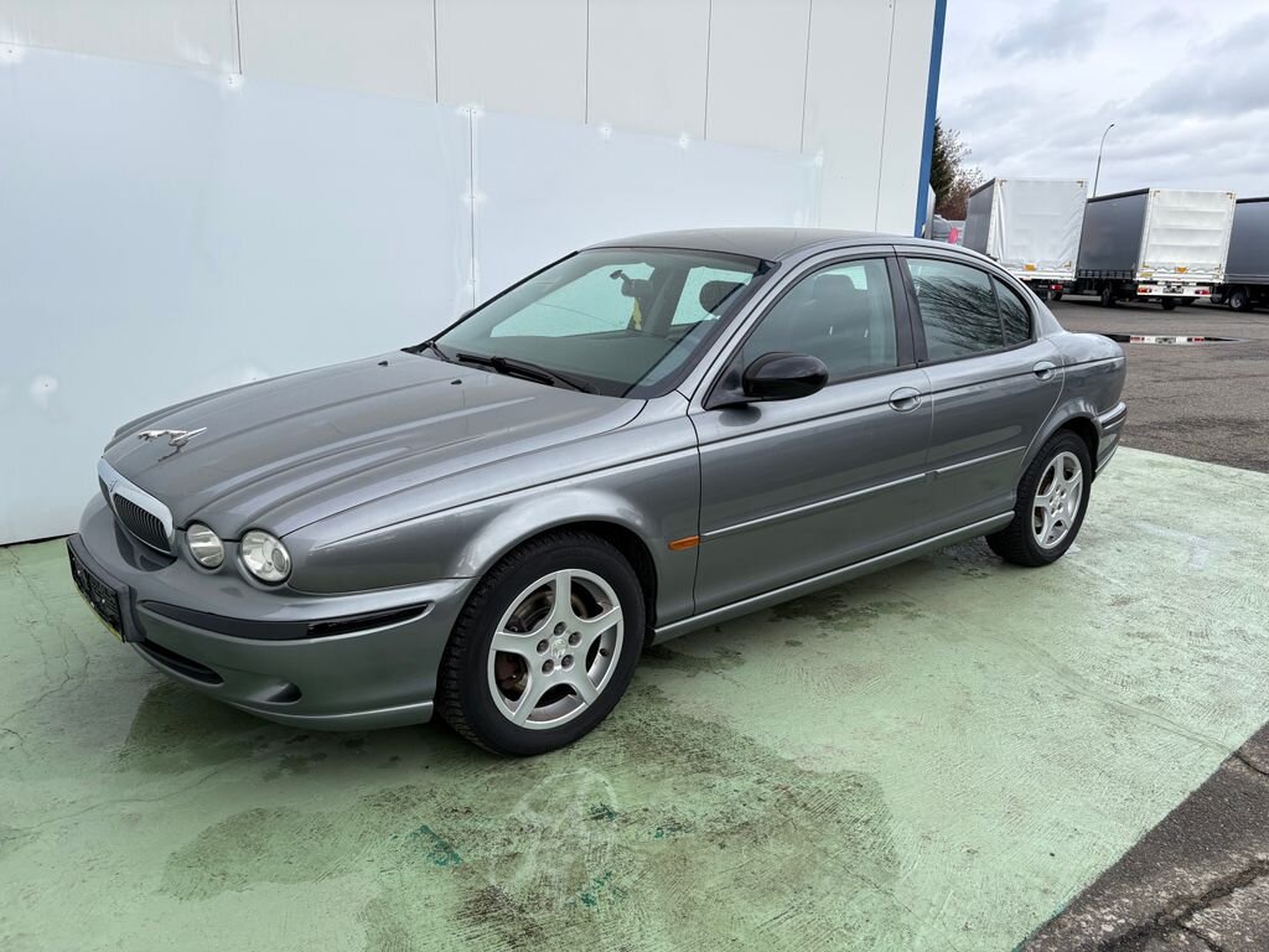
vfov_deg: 53.1
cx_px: 634
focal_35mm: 26
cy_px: 476
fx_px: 953
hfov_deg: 67.3
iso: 50
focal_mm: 5.96
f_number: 1.6
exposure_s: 1/973
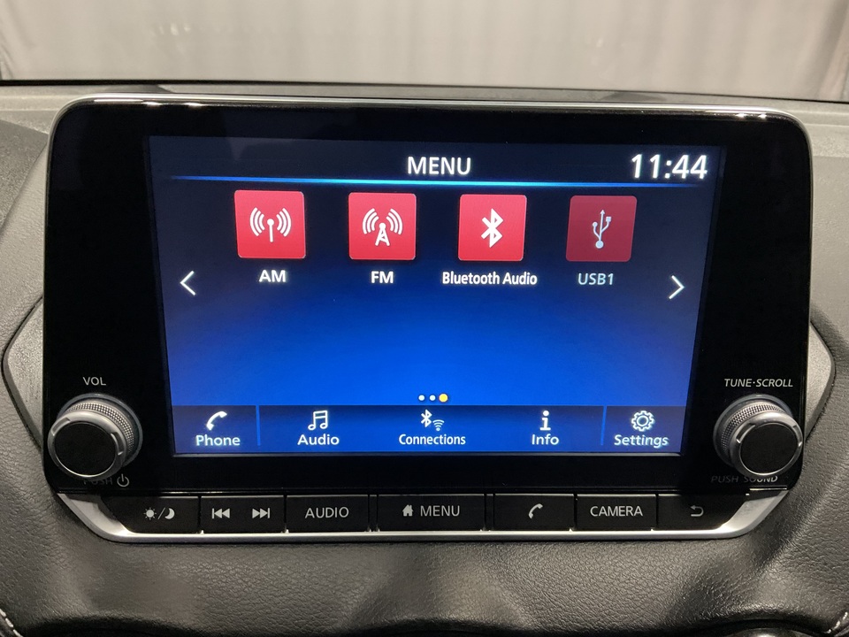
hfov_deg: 61.7
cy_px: 318
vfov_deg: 48.2
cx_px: 424
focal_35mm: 29
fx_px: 711
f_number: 1.8
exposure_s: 1/60
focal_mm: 3
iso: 200
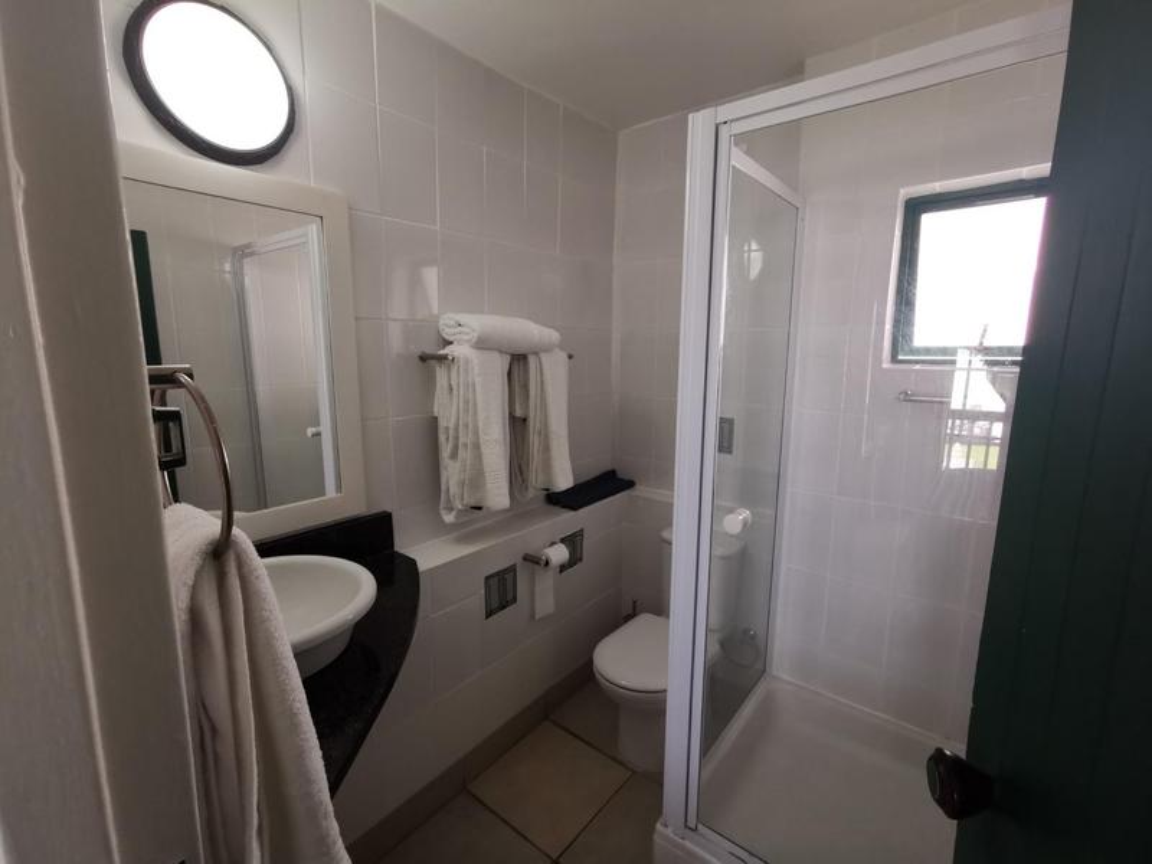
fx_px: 532
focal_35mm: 16
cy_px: 432
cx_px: 576
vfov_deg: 78.1
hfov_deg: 94.5
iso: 320
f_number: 2.2
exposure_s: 1/100
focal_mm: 2.35
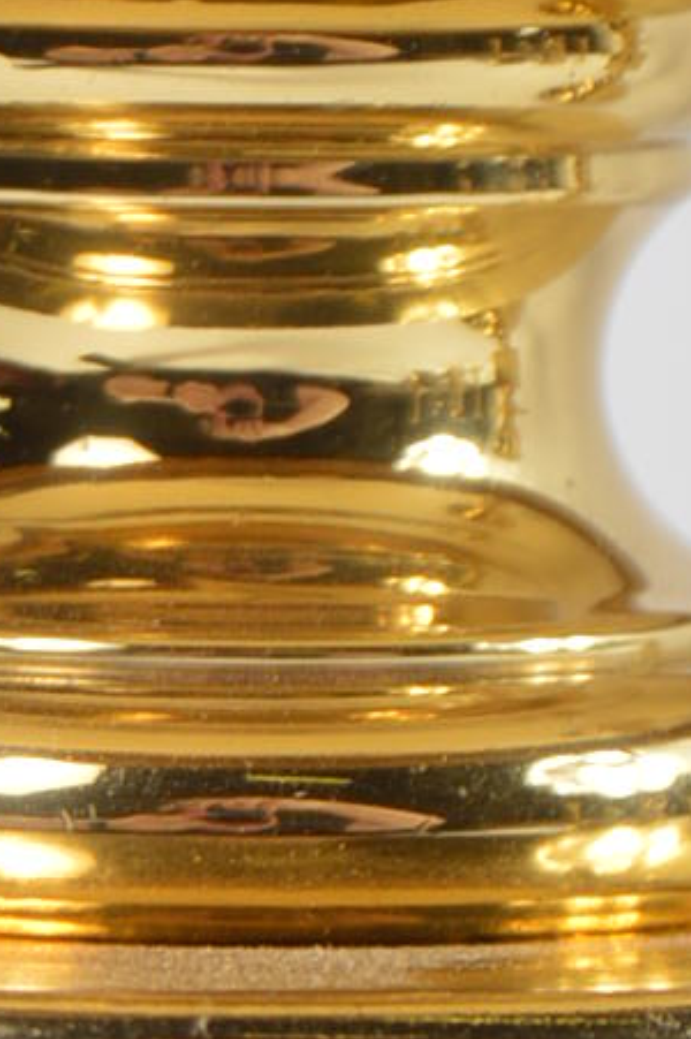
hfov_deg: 2.5
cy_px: 1541
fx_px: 15868
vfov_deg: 3.7
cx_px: 373
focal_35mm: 550
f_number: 7.1
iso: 100
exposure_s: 1/80
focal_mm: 55
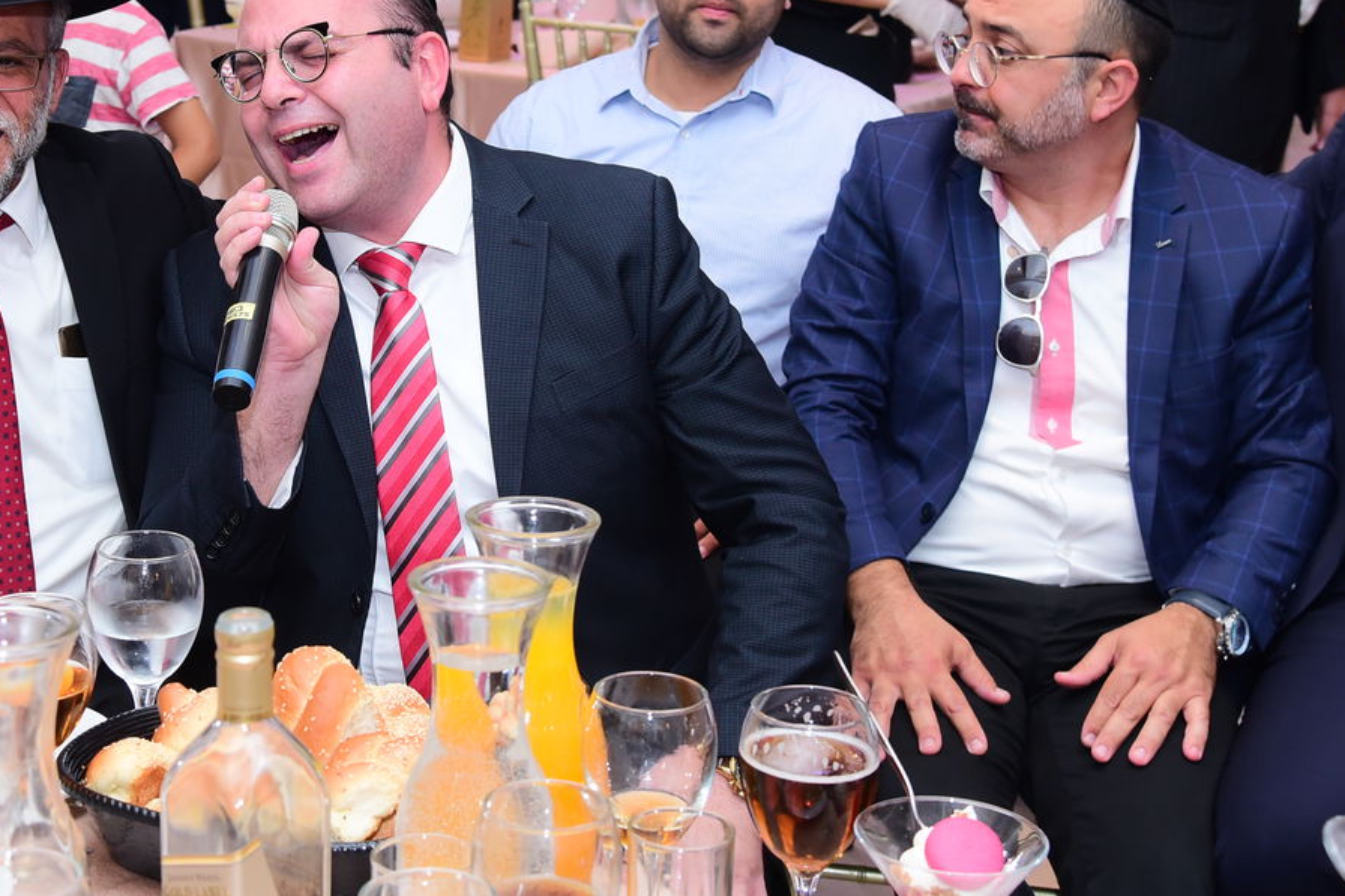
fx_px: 2801
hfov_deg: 26.8
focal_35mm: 75
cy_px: 266
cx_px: 393
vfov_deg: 18.1
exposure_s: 1/125
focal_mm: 48
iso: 1250
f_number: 5
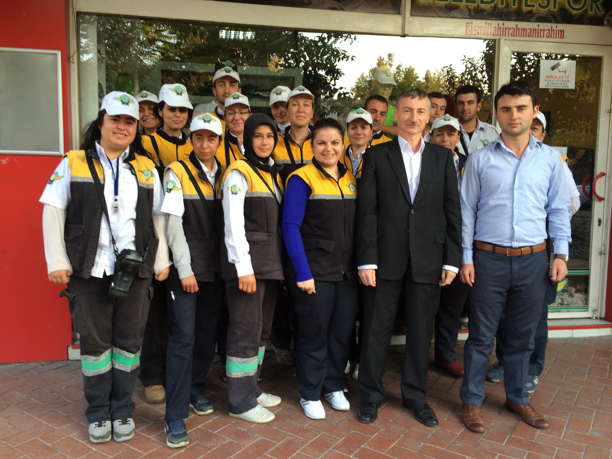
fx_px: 513
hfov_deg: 61.7
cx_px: 306
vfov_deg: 48.2
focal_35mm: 29
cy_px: 230
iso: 32
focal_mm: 4.15
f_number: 2.2
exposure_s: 1/50
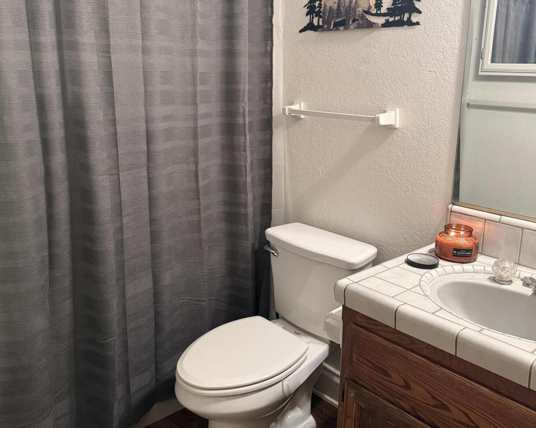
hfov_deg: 55.7
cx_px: 269
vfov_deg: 45.6
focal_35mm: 32
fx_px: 508
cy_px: 177
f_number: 1.78
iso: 400
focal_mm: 6.76
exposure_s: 1/60
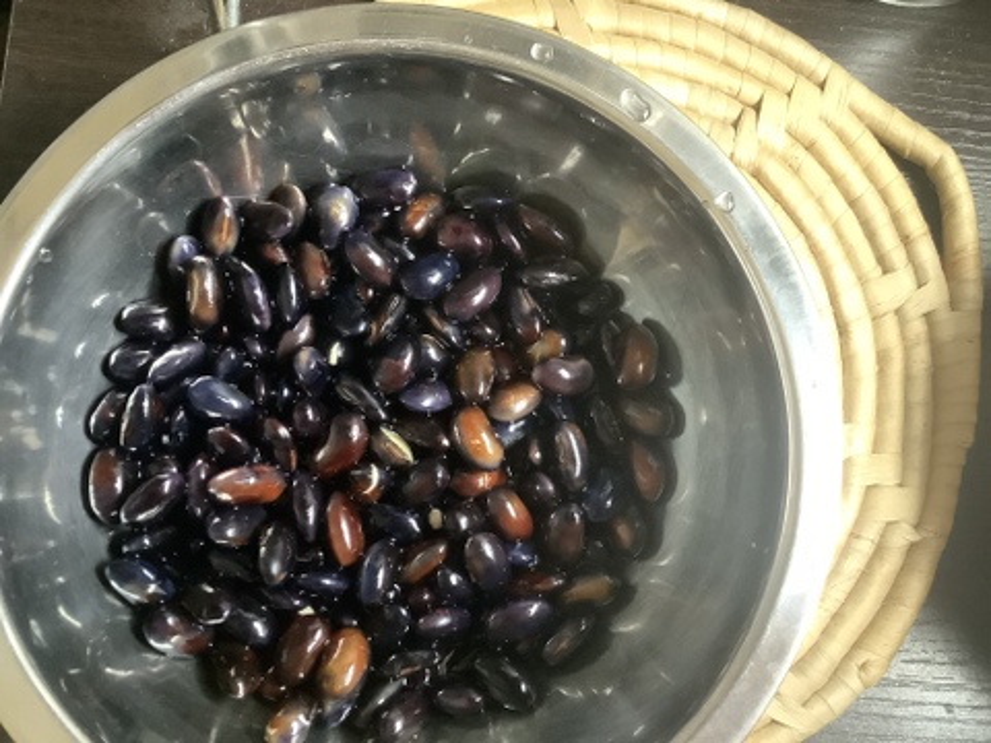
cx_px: 496
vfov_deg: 45.4
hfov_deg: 58.4
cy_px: 372
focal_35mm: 31
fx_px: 887
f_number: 2.4
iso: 800
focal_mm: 3.3
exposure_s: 1/17
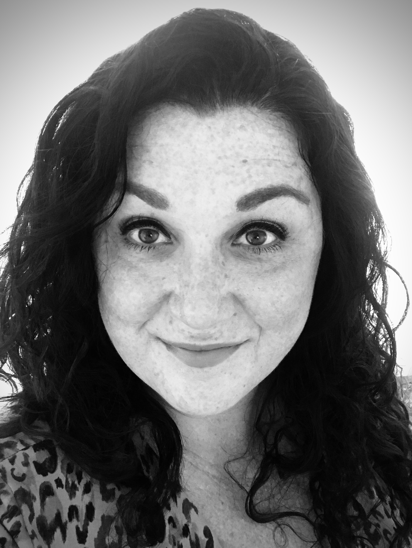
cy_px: 274
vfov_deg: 56.8
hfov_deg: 44.2
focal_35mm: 32
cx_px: 206
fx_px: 507
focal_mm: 2.87
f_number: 2.2
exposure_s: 1/17
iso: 200
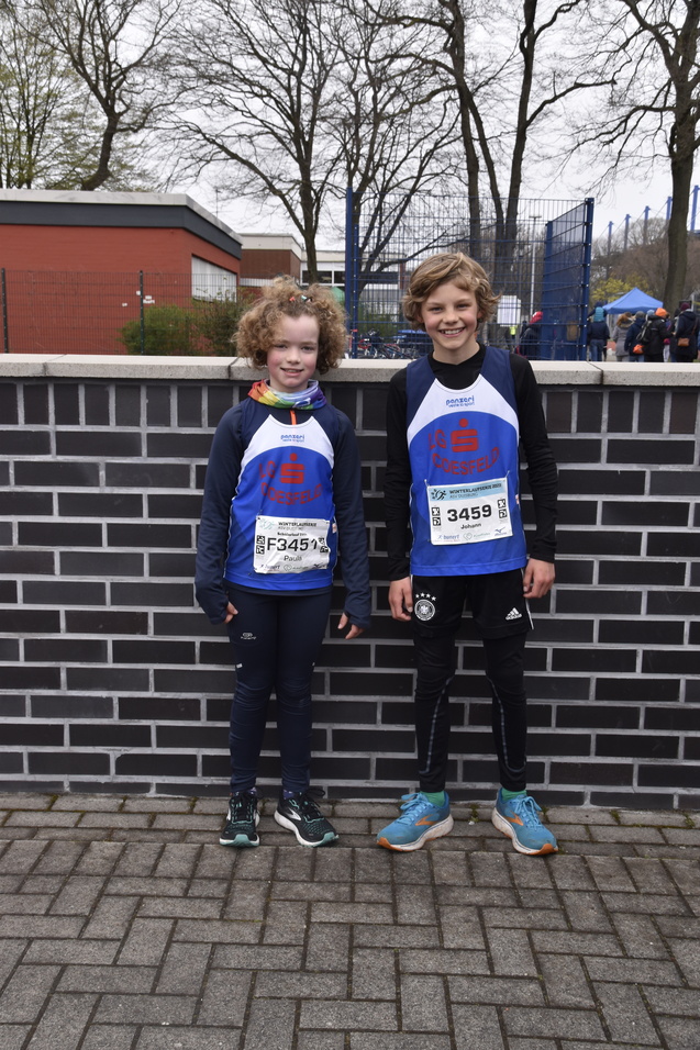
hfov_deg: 34.2
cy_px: 525
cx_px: 350
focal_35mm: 39
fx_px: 1138
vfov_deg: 49.6
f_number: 10
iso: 400
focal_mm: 26
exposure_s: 1/250
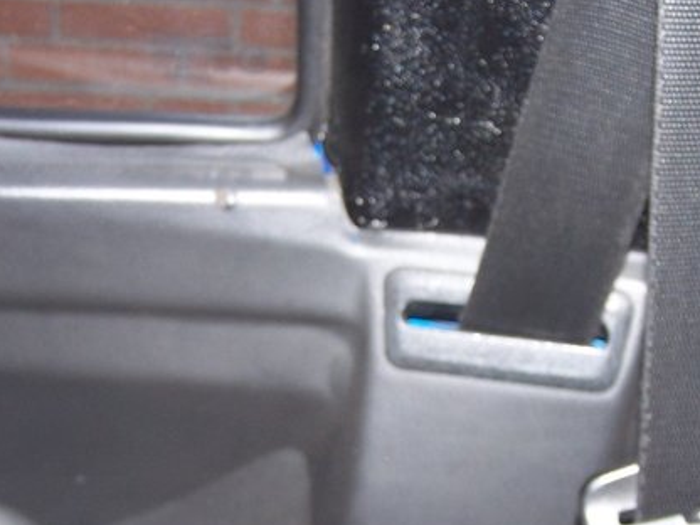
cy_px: 380
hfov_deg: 26.6
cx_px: 422
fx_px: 1476
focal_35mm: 73
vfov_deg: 20.0
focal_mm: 6.3
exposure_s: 1/60
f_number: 2.8
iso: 80
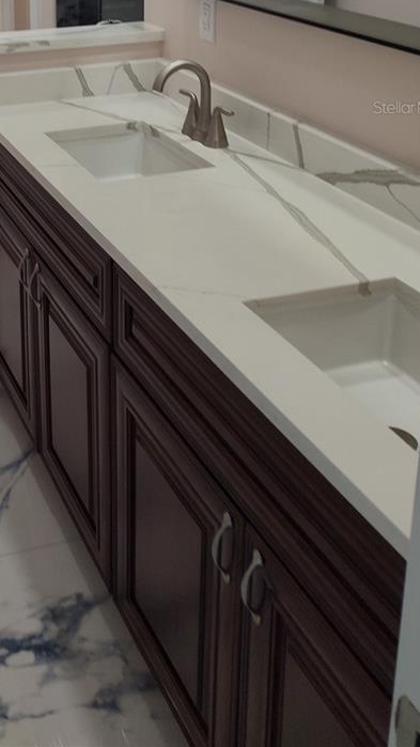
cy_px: 107
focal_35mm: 43
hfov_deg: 25.8
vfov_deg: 44.1
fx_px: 852
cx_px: -32
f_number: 1.8
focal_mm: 5.56
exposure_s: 1/120
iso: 245
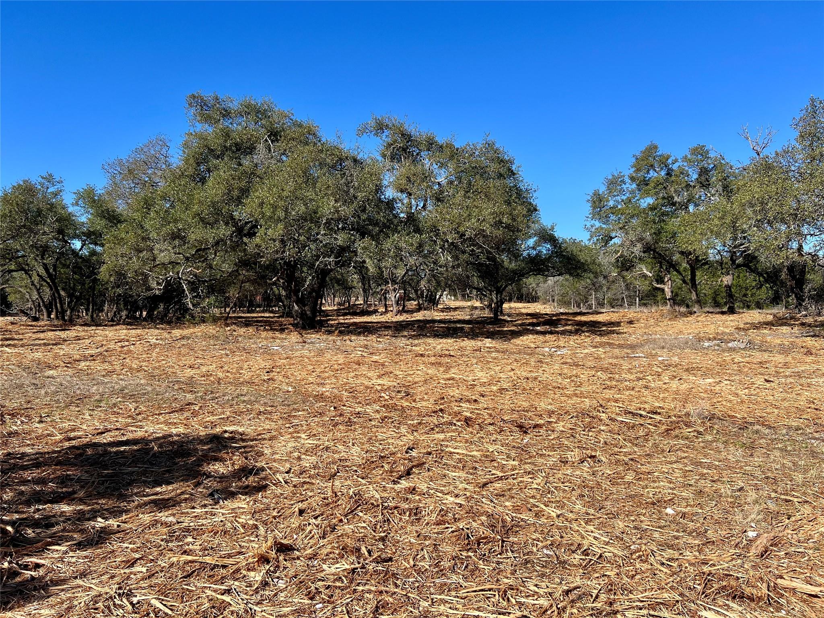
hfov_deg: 67.3
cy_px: 309
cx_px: 412
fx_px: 619
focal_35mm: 26
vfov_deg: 53.1
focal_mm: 5.7
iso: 50
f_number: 1.5
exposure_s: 1/3257
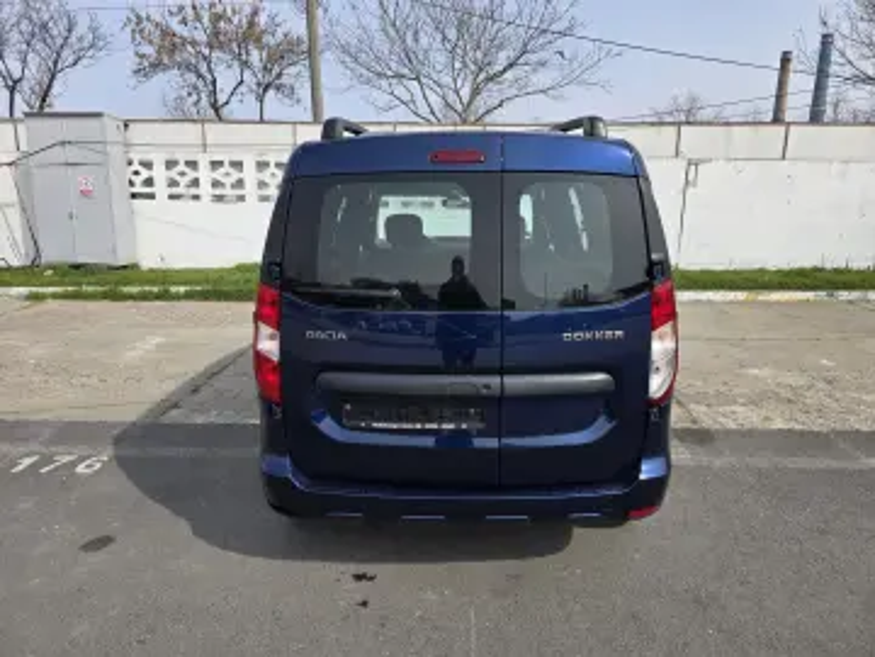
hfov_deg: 73.9
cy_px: 328
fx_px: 581
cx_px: 438
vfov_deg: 58.9
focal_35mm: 23
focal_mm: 6.3
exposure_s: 1/5153
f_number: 1.7
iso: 80
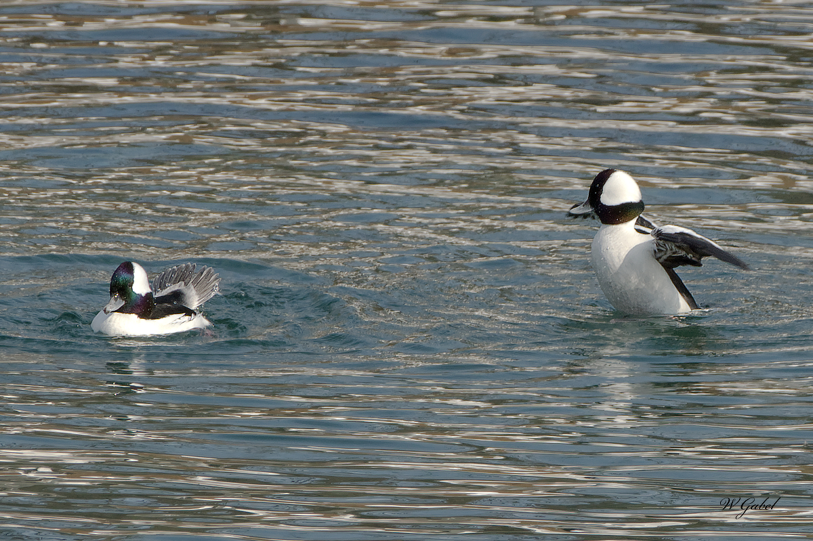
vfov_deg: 1.8
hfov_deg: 2.8
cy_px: 270
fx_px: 16930
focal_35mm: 750
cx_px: 406
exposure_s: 1/1250
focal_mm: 500
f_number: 10
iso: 800
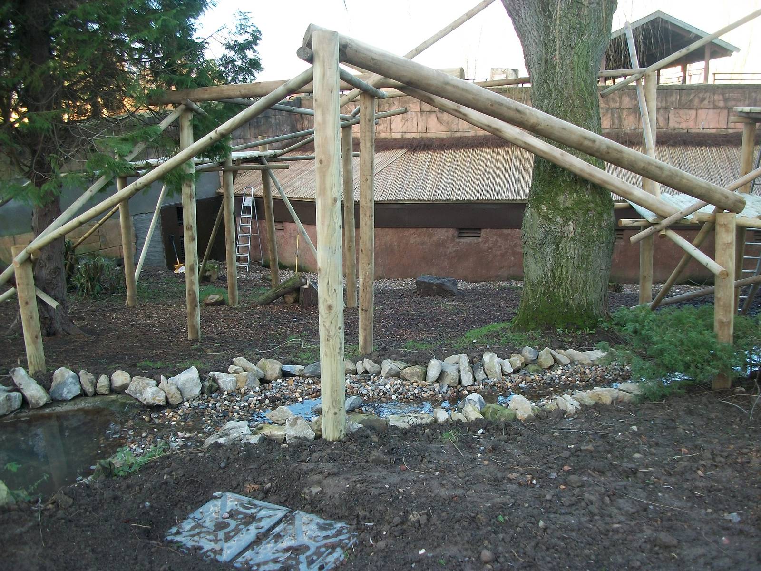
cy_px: 286
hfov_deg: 56.8
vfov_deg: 44.2
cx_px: 380
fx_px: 703
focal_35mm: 32
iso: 80
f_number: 2.9
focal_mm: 5.7
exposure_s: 1/60
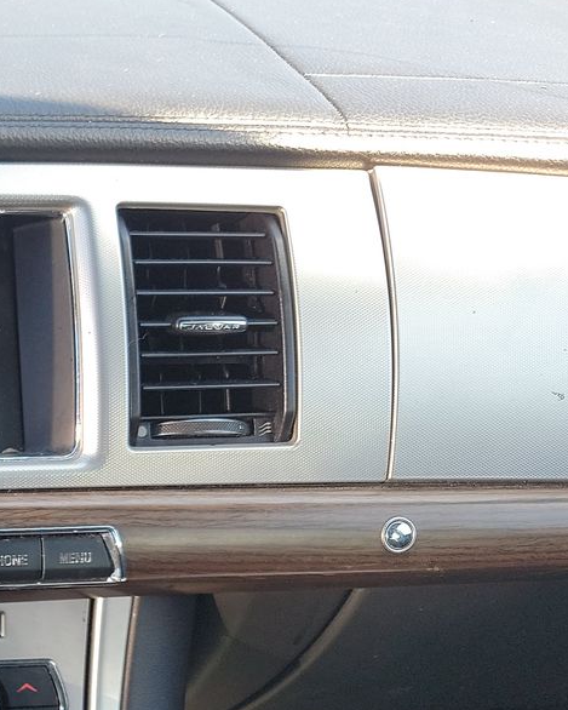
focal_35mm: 64
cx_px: -258
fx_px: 1344
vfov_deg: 29.1
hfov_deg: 20.7
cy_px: 538
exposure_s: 1/59
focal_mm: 6.7
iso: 53
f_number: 1.8
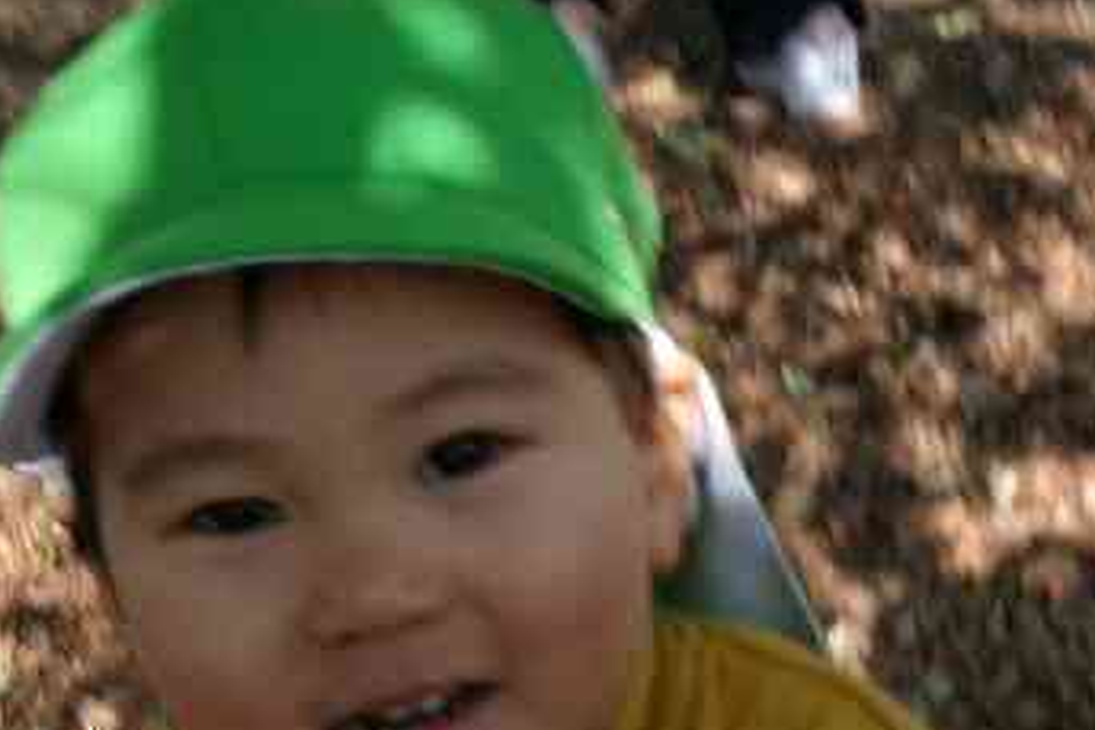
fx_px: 2981
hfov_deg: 20.4
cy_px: 804
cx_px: 961
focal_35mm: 98
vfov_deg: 13.7
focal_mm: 5.1
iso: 100
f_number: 10.8
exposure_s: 1/38
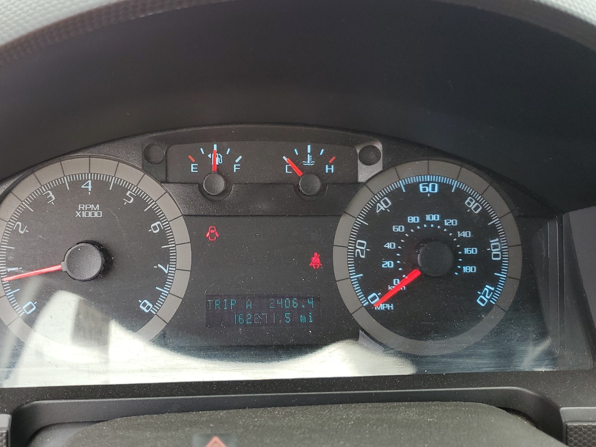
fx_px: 585
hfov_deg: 53.7
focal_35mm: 34
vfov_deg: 41.8
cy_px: 204
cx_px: 245
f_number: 1.5
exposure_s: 1/120
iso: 53
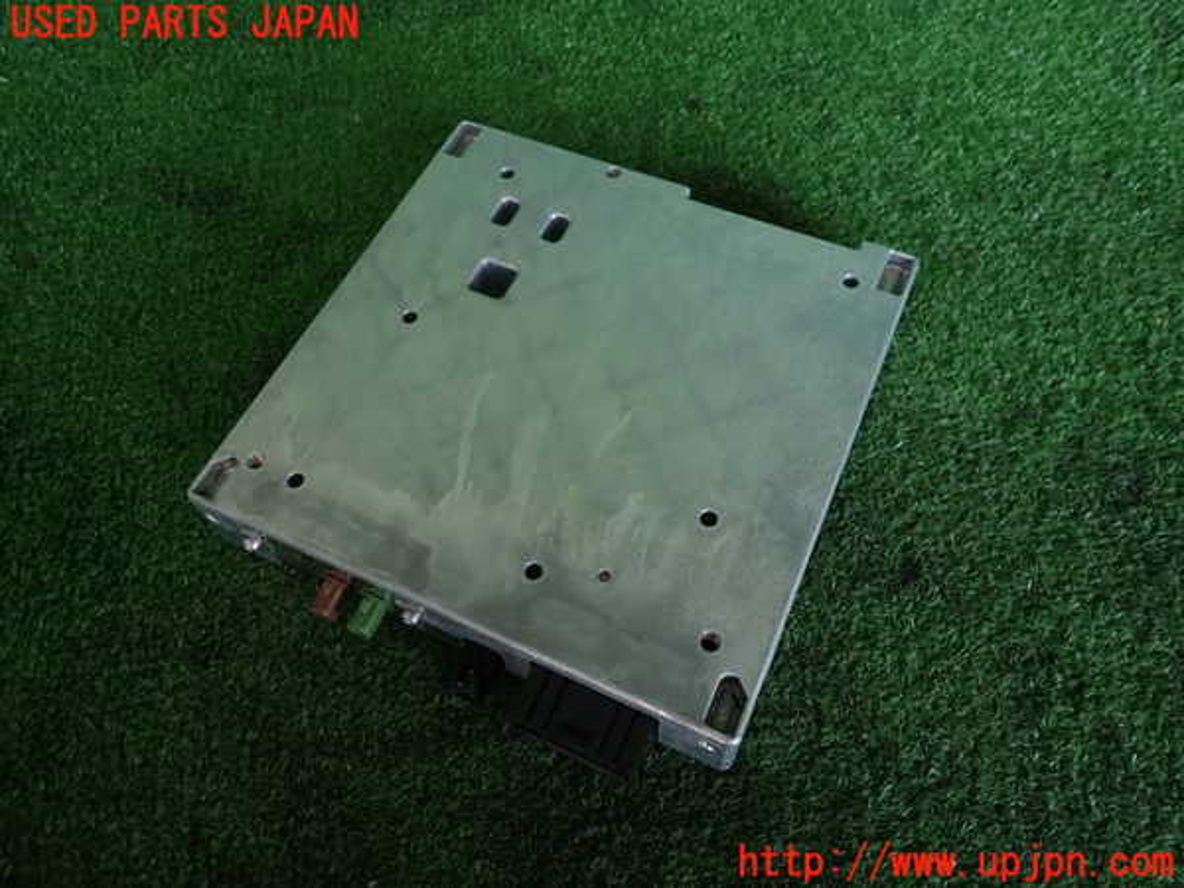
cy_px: 444
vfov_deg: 54.9
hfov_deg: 69.4
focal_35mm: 25
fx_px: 855
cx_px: 592
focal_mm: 4.5
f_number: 2
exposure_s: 1/100
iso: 100
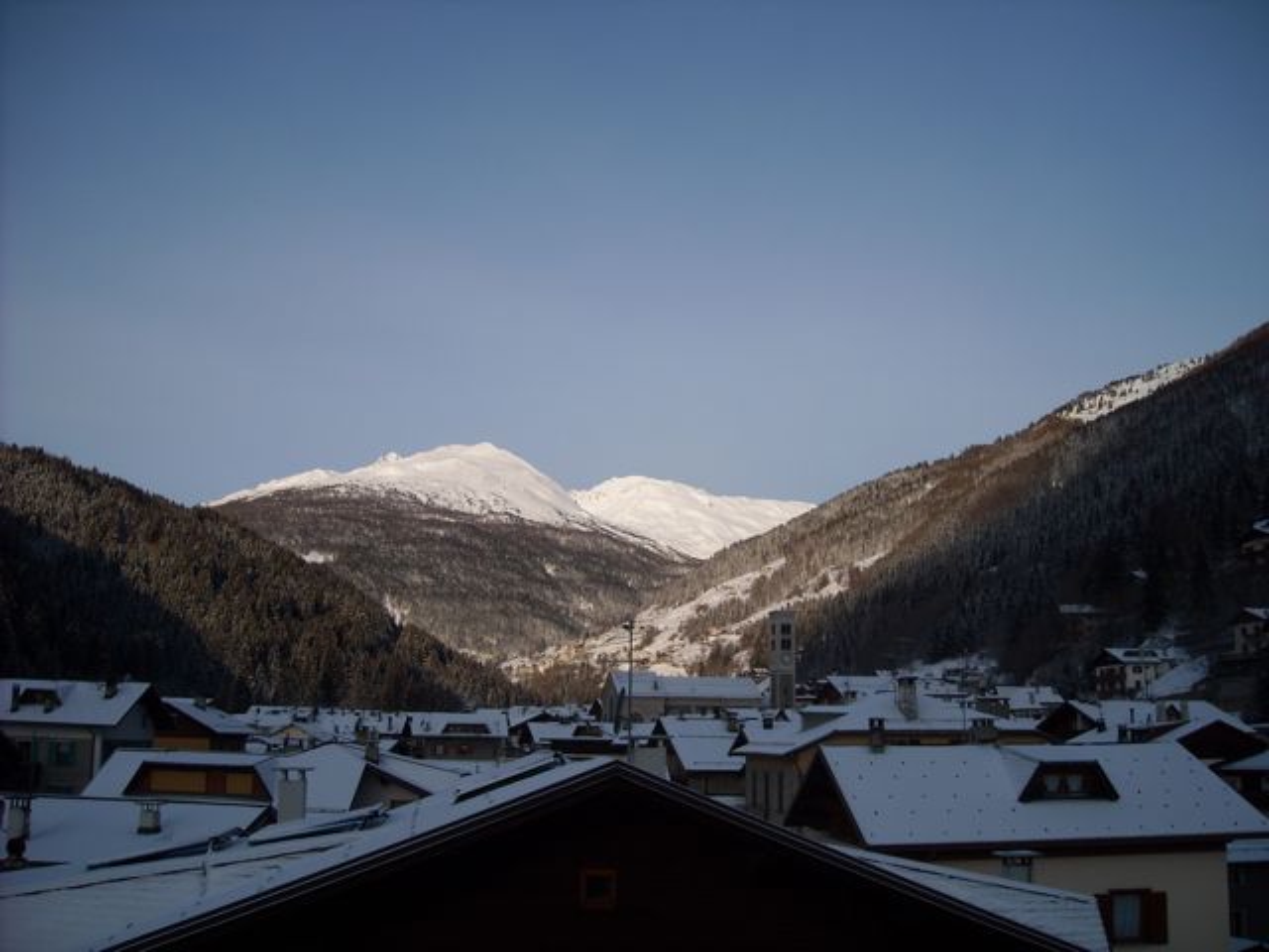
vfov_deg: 40.7
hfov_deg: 52.6
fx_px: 1283
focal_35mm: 35
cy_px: 476
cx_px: 634
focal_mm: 5.7
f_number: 5.6
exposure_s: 1/337
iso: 64
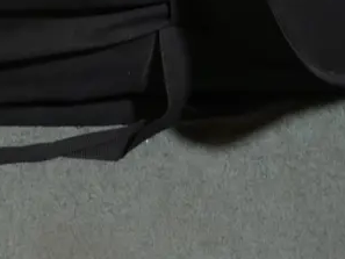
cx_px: -160
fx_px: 1785
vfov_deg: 8.1
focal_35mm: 179
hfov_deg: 10.7
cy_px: -164
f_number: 5.3
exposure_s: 1/60
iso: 640
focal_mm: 26
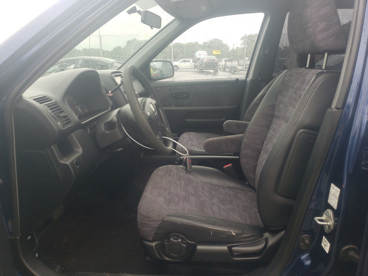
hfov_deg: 67.3
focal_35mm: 26
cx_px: 184
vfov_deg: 53.1
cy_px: 138
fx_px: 276
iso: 50
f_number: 1.5
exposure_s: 1/400
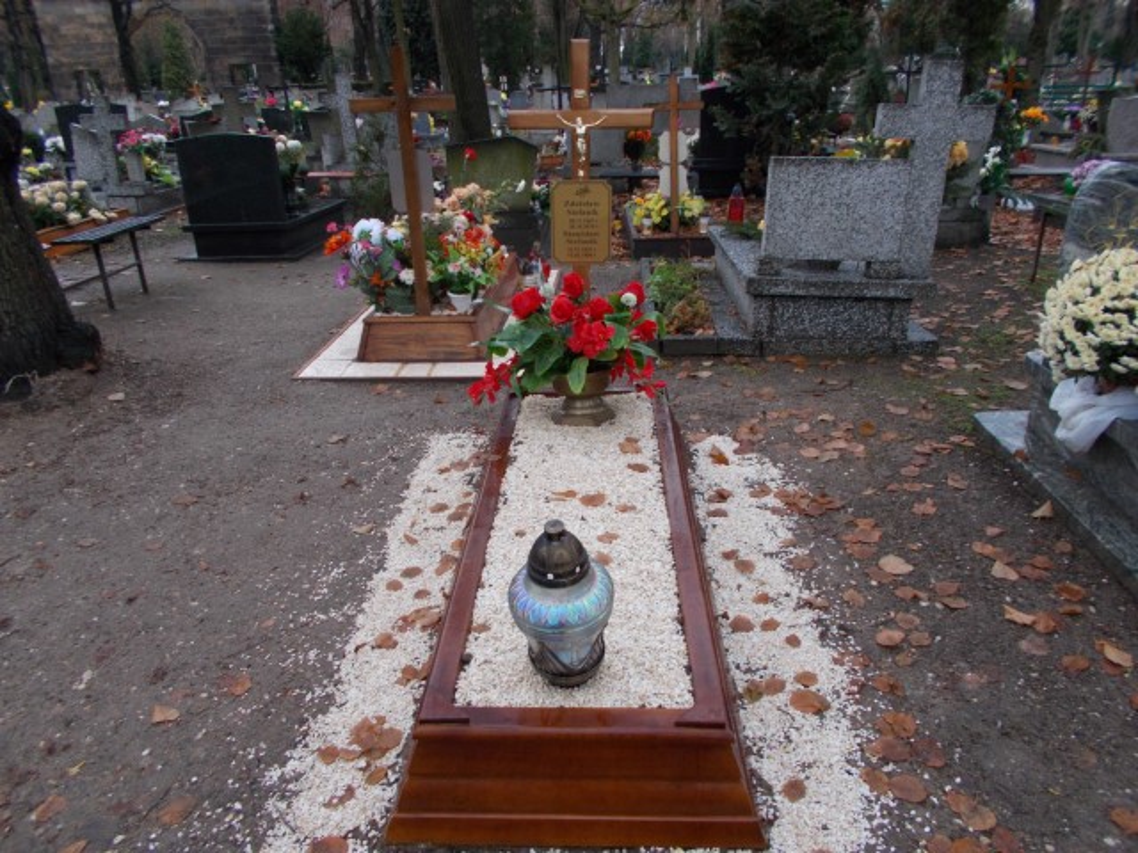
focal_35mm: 26
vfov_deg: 53.1
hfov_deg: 67.3
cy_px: 426
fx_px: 855
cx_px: 569
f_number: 3.2
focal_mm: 4.6
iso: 80
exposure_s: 1/50
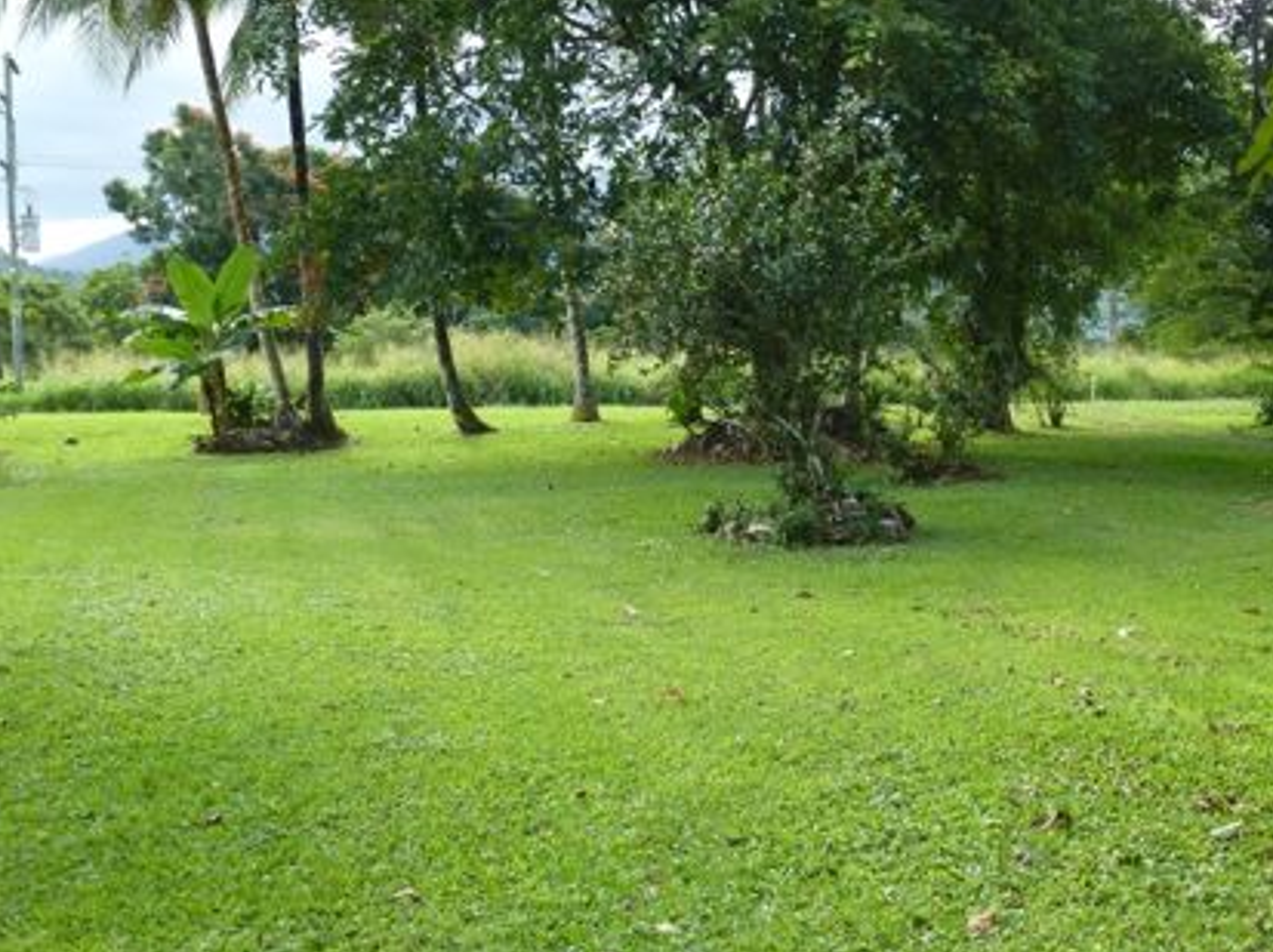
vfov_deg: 30.2
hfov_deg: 39.7
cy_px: 484
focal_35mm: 48
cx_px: 644
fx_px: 1764
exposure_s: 1/125
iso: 100
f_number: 3.7
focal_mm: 6.4
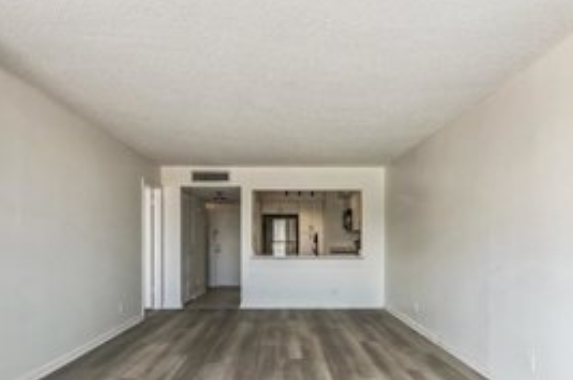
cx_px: 290
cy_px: 253
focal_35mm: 24
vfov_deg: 52.0
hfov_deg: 73.8
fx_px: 381
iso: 1600
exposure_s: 1/320
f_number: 8
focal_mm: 16
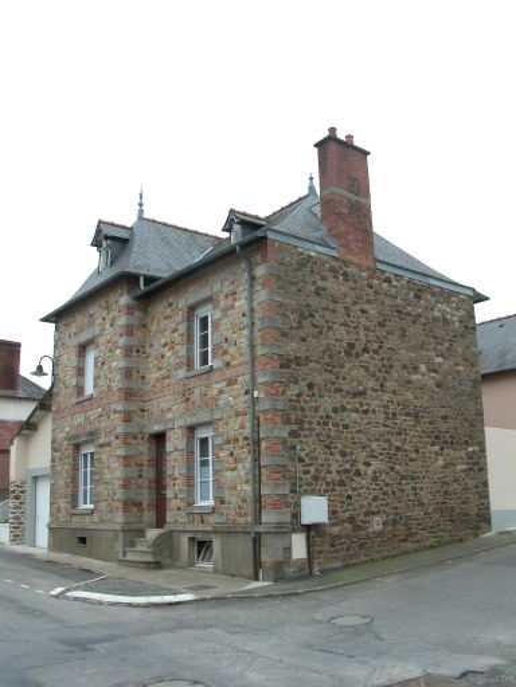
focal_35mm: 35
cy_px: 344
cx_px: 258
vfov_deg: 52.6
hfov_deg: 40.7
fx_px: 696
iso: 100
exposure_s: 1/138
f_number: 4.5
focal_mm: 8.9
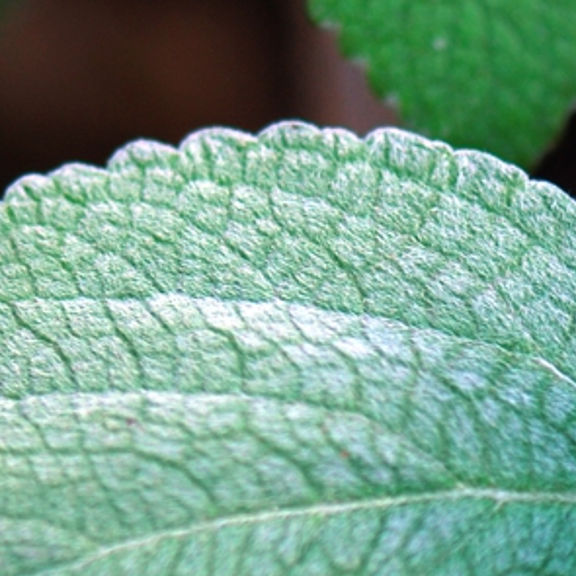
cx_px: 262
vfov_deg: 3.8
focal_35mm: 465
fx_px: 8763
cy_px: 493
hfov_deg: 3.8
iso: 100
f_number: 3.2
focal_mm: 105
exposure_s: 1/50
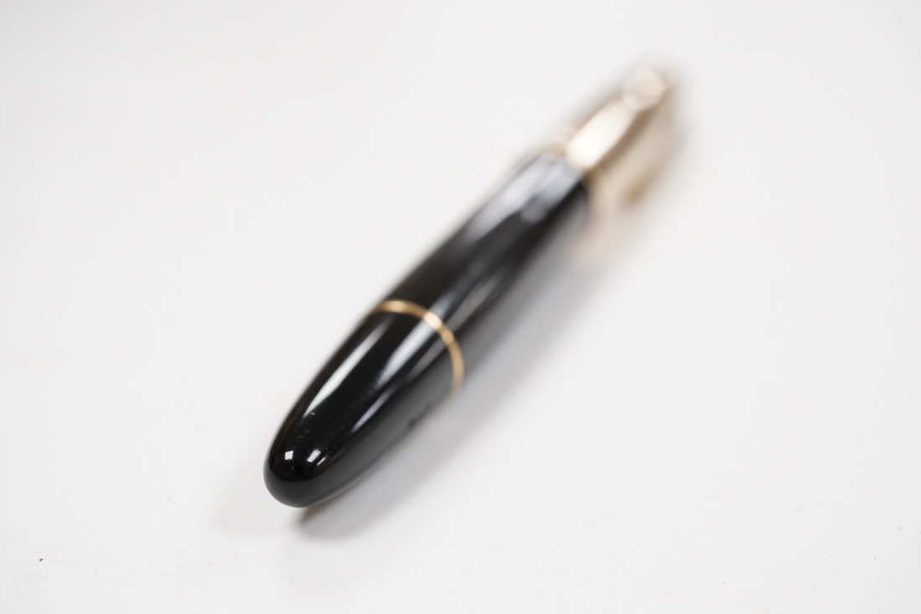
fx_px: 1177
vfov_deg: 29.2
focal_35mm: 46
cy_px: 313
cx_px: 465
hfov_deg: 42.7
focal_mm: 30
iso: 2500
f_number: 10
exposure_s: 1/200
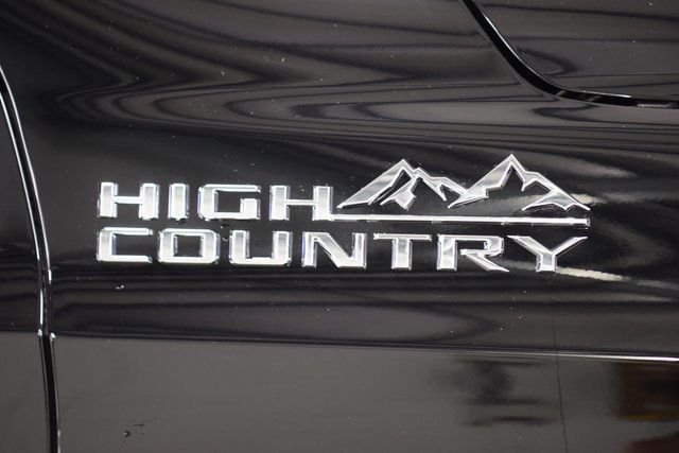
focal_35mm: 105
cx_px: 340
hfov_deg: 19.5
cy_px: 226
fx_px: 1981
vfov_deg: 13.0
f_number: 2.8
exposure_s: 1/25
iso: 1600
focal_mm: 70
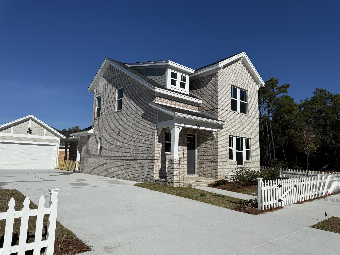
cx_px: 170
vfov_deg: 56.8
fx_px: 236
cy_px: 128
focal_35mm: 24
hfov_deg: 71.6
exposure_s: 1/14286
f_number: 1.78
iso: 80
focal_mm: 6.76
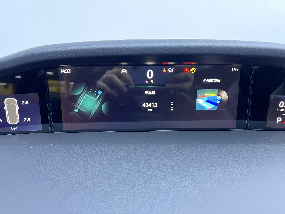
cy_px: 107
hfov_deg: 67.3
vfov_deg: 53.1
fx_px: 214
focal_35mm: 26
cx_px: 142
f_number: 1.5
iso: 500
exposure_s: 1/49
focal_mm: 5.7
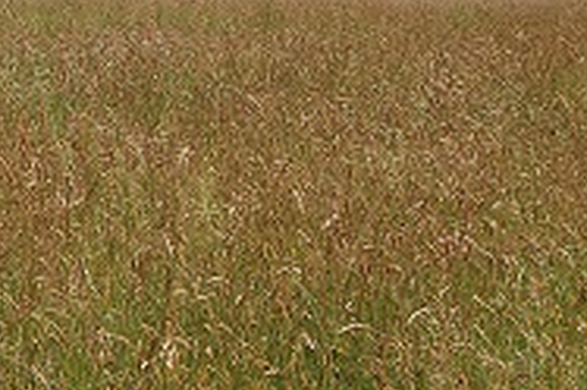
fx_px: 2670
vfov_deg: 8.3
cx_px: -110
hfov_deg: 12.3
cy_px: -35
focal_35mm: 164
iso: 800
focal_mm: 34
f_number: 8
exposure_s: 1/1600
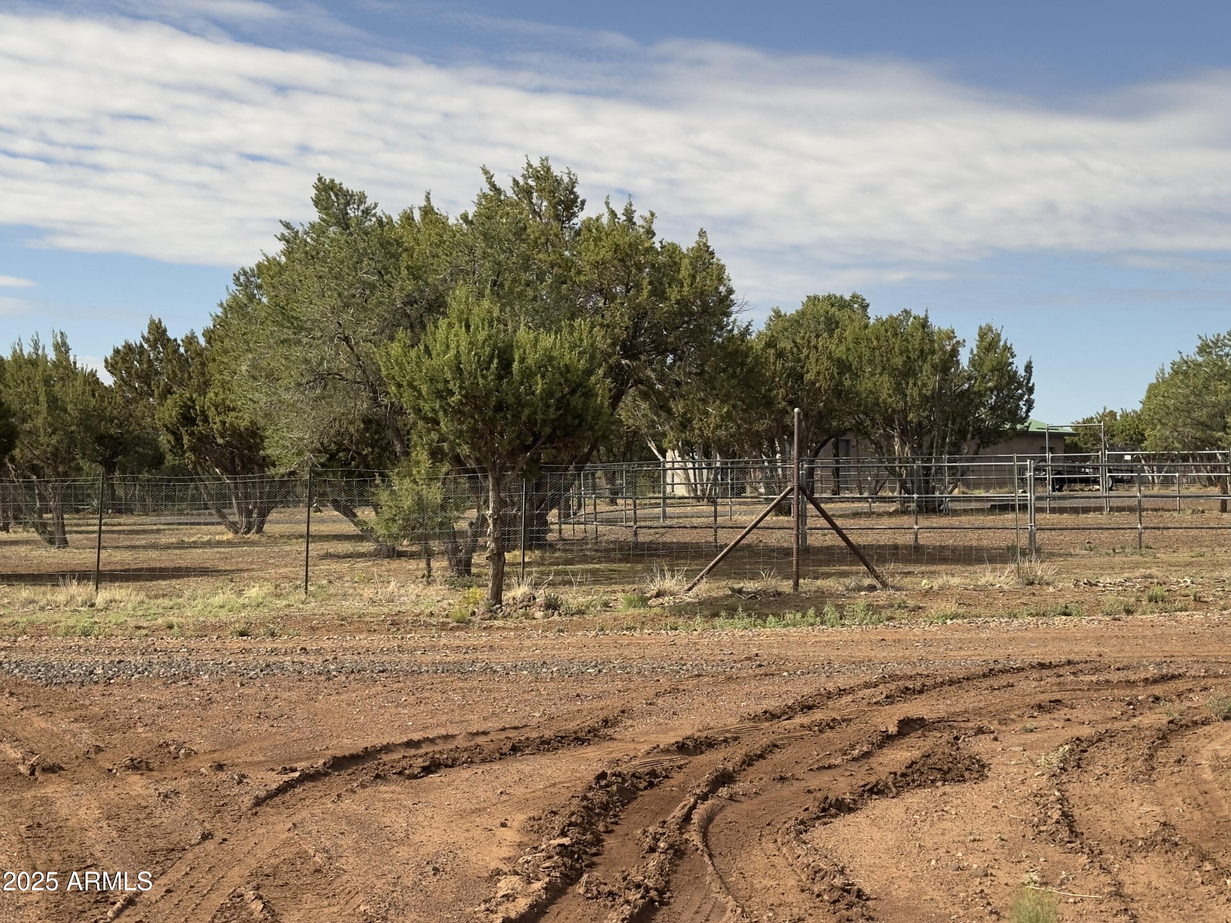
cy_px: 462
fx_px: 1707
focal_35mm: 48
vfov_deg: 30.3
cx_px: 616
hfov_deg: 39.7
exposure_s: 1/4184
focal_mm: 6.86
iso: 64
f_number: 1.78
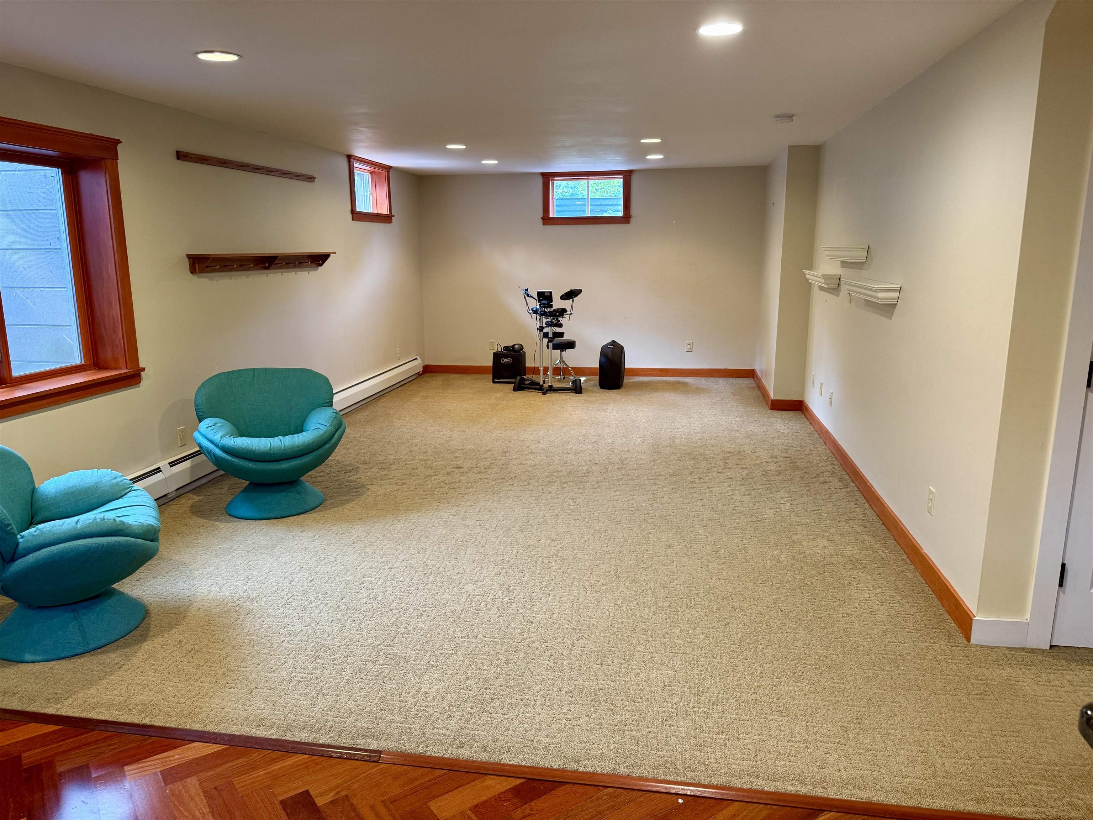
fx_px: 758
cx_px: 546
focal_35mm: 24
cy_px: 410
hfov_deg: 71.6
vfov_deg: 56.8
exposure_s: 1/60
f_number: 1.78
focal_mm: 6.76
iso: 200
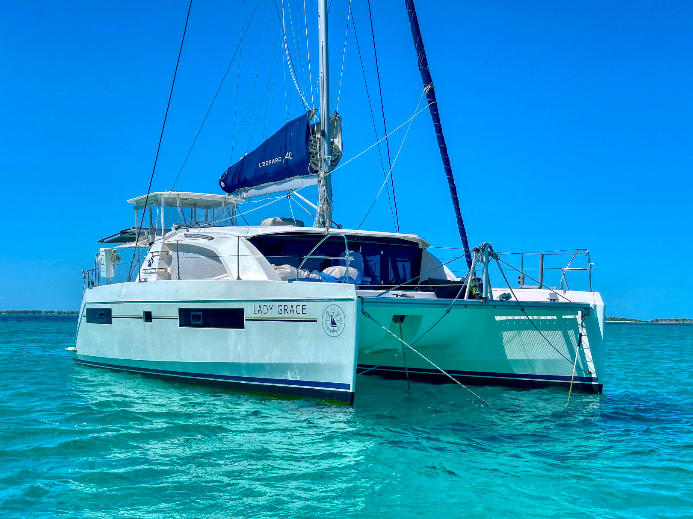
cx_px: 346
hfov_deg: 39.7
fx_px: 961
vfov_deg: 30.3
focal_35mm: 48
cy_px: 260
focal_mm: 6.86
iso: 64
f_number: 1.78
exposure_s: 1/9804
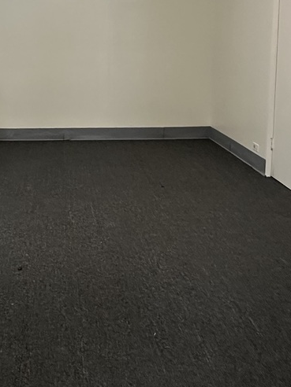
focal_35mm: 41
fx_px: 460
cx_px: 58
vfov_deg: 44.5
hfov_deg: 34.1
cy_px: 104
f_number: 2.2
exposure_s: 1/60
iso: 400
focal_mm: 2.22
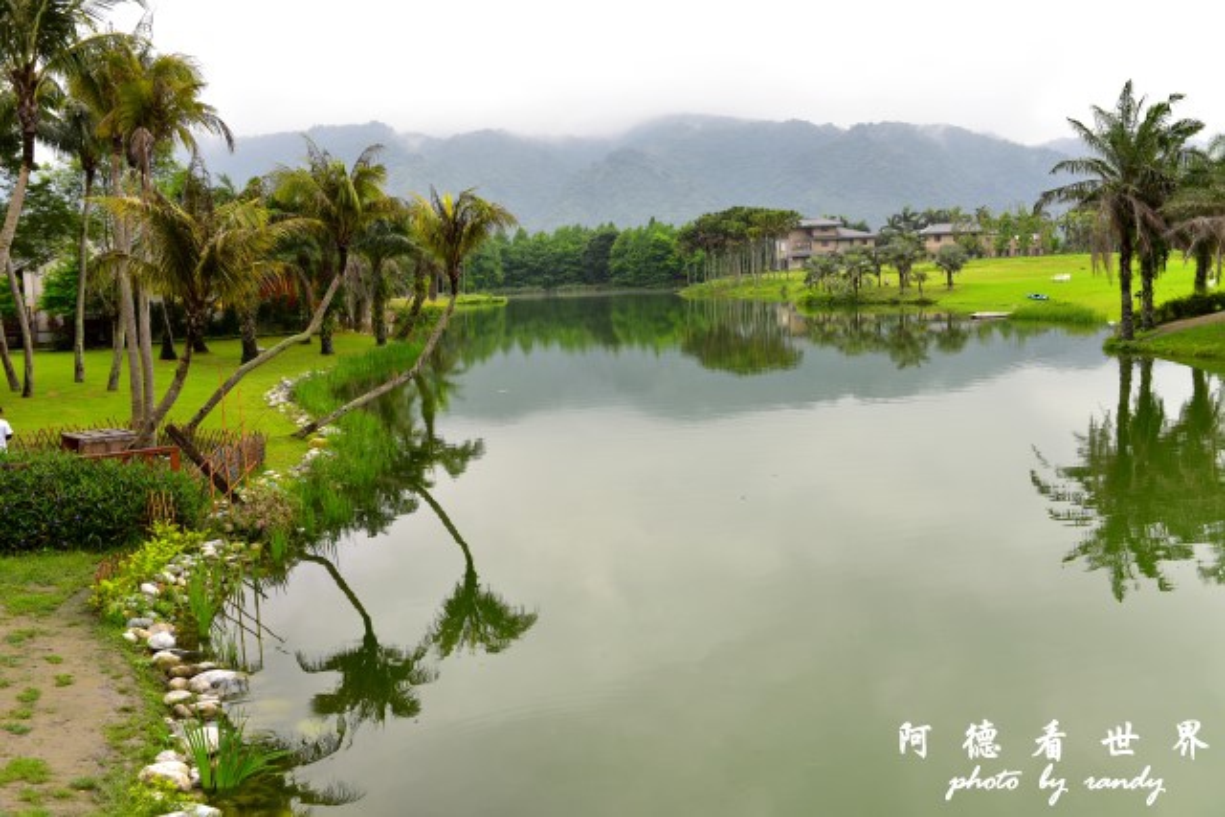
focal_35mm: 32
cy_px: 408
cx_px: 612
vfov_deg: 41.1
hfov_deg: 58.7
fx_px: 1089
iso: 100
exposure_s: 1/50
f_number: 5.6
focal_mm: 32
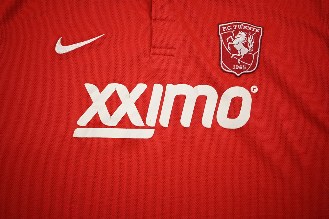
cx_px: 164
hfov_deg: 58.7
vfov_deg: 41.1
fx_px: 293
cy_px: 110
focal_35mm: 32
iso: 200
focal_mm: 32
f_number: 4.8
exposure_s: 1/125
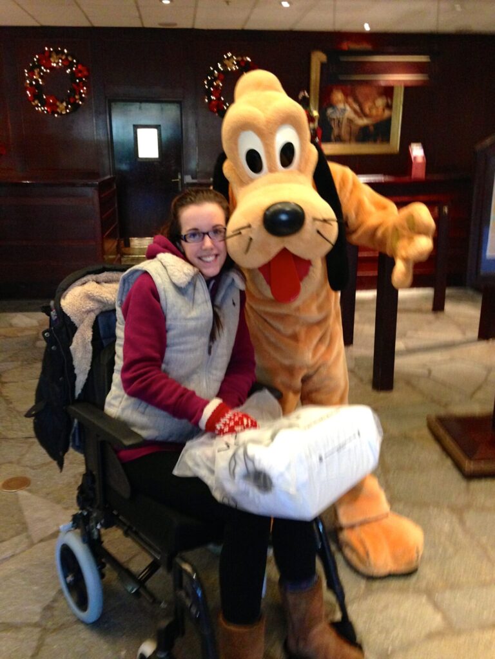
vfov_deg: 55.4
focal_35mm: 33
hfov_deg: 42.9
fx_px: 629
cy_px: 330
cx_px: 248
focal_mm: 4.12
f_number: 2.4
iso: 400
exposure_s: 1/17
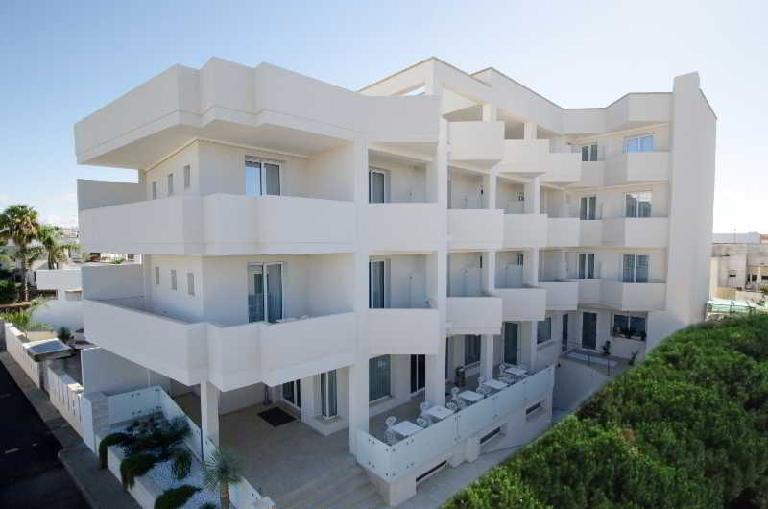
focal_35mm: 17
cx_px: 384
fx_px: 367
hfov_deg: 92.6
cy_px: 254
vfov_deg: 69.4
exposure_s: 1/1600
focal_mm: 11.5
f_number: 3.5
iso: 320
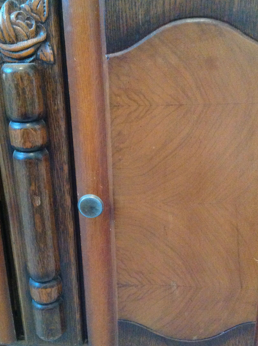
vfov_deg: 44.8
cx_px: 126
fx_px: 419
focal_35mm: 42
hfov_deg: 34.3
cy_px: 179
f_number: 2.4
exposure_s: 1/15
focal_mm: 4.28
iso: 800
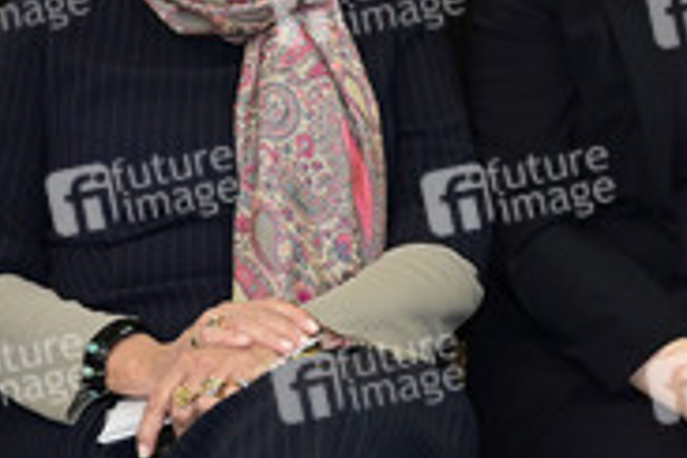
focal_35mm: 123
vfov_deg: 11.1
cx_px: 419
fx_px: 2347
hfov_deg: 16.6
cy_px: 98
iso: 2500
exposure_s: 1/200
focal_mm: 50
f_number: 4.5
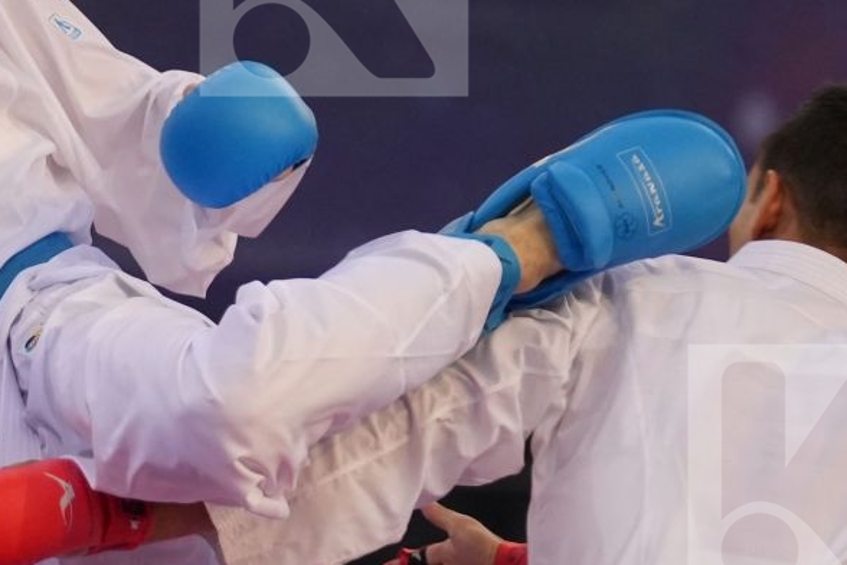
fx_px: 18138
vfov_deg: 1.8
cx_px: 334
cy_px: 476
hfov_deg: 2.7
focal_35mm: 771
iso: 1250
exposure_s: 1/1000
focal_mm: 168
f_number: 2.8
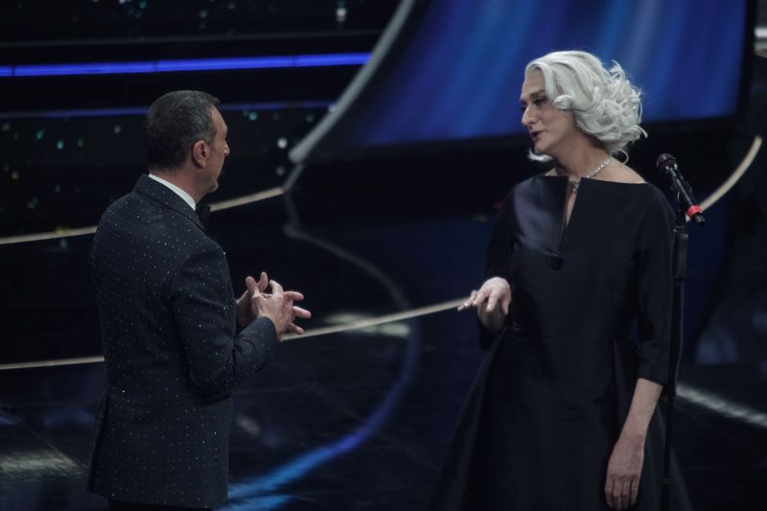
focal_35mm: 400
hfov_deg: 5.2
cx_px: 384
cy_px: 256
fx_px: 8520
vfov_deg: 3.4
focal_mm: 400
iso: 2500
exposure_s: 1/250
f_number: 5.6
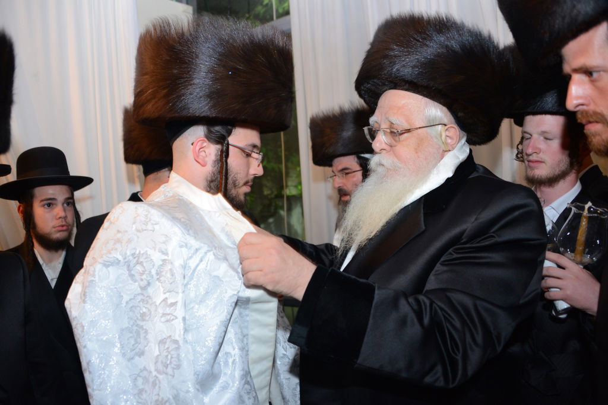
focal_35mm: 28
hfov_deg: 65.5
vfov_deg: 46.4
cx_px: 304
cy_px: 202
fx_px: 473
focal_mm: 28
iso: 1600
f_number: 4
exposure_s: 1/80
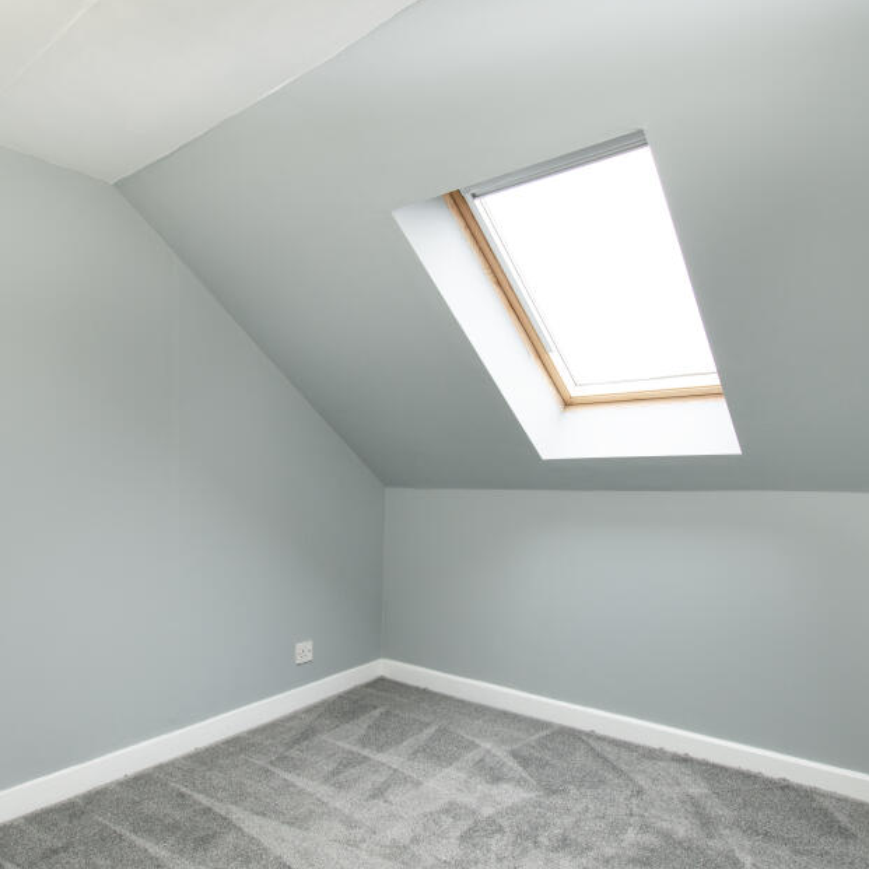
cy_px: 451
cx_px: 448
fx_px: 596
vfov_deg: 72.1
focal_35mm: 21
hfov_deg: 72.1
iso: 320
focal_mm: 10
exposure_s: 1/2
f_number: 8
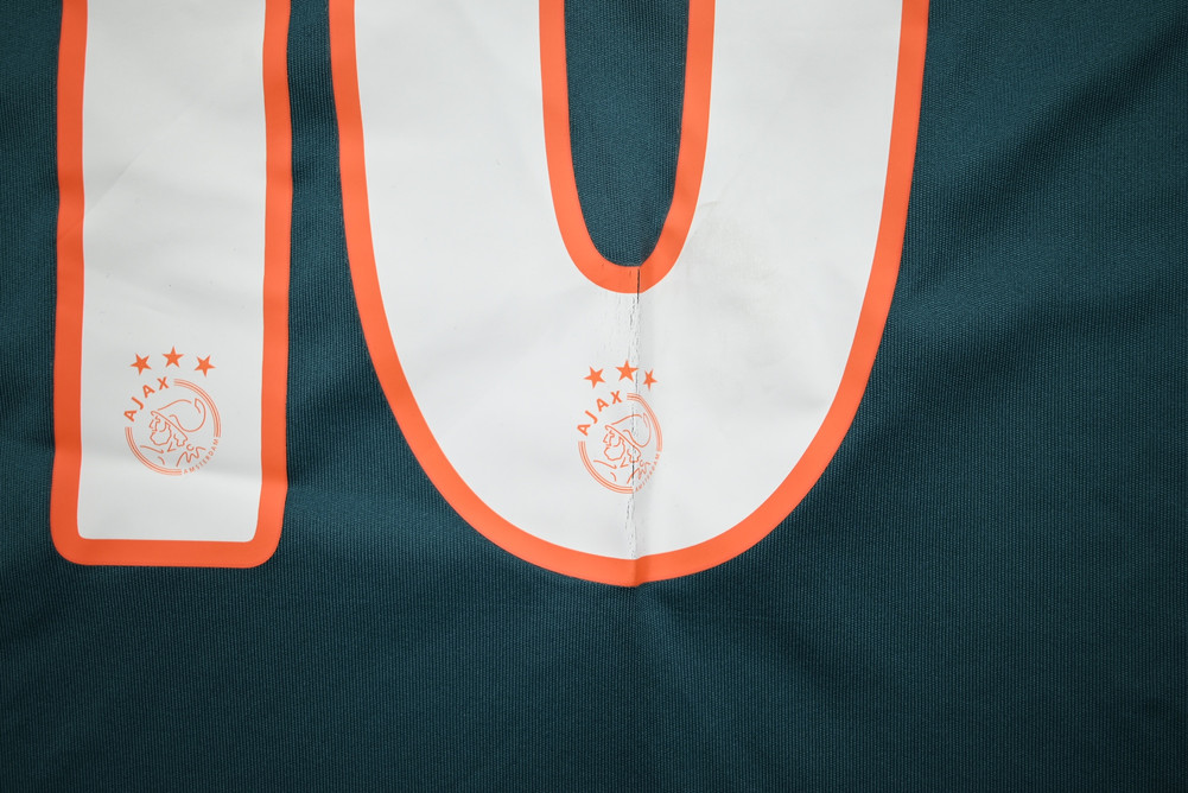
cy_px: 396
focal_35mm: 39
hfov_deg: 49.5
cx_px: 594
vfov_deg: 34.2
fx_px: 1287
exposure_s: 1/125
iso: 200
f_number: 5.3
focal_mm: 39
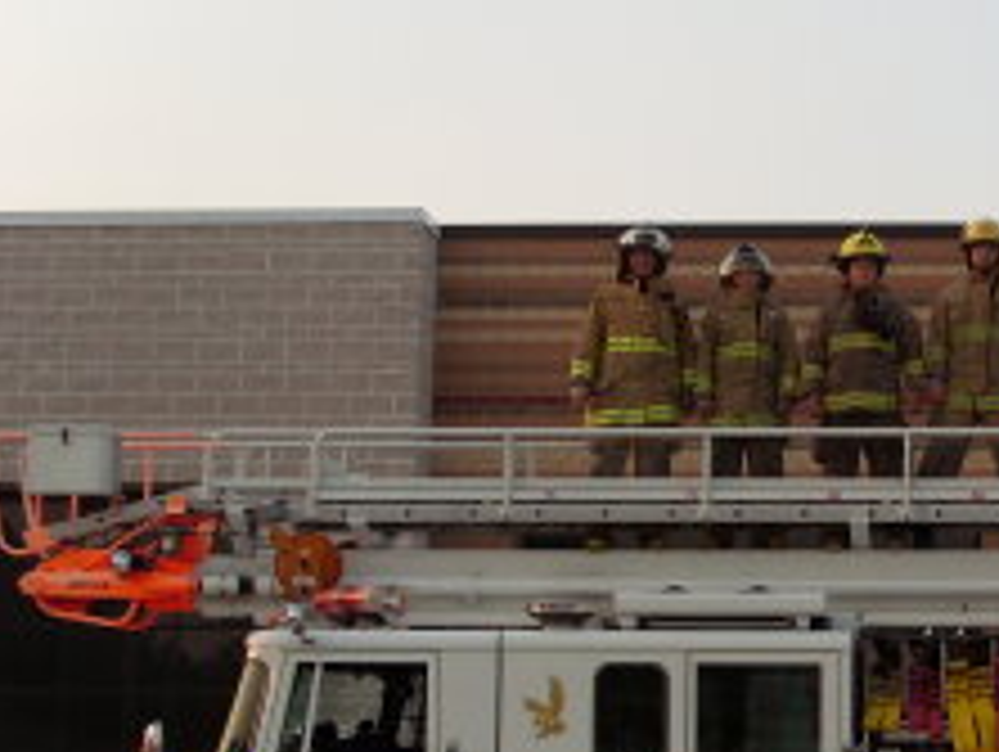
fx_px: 2369
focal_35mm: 82
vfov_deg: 18.0
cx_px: 1058
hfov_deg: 22.6
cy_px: 477
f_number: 3
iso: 80
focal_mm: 6.3
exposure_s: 1/180
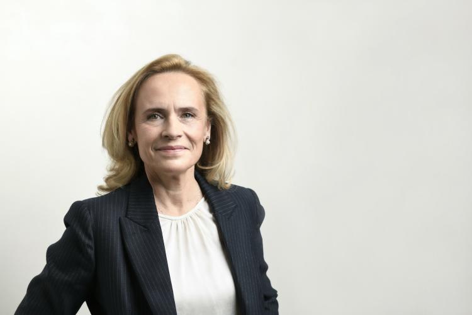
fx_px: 918
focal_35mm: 70
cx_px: 236
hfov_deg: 28.8
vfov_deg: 19.5
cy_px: 158
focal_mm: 70
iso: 100
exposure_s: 1/125
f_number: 7.1
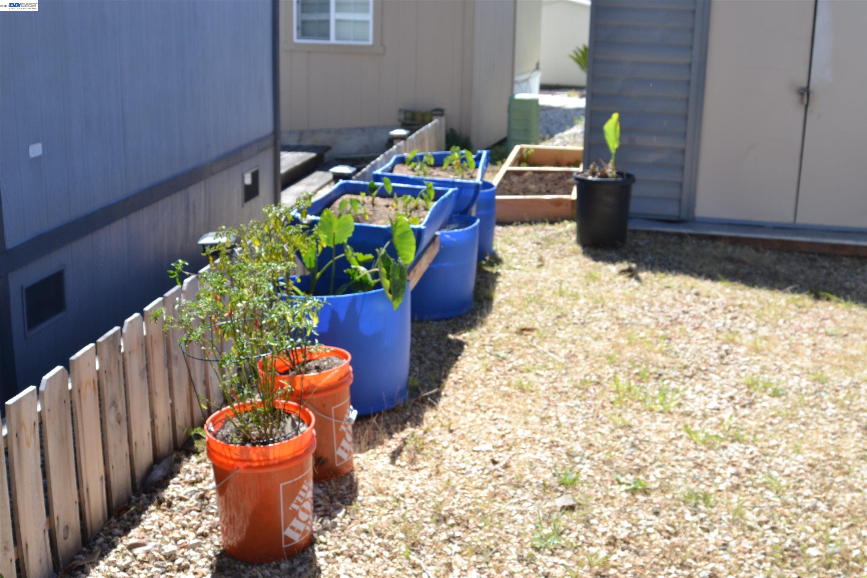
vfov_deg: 31.9
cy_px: 289
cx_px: 434
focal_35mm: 42
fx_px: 1011
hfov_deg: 46.4
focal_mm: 28
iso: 100
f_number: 6.3
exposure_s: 1/160
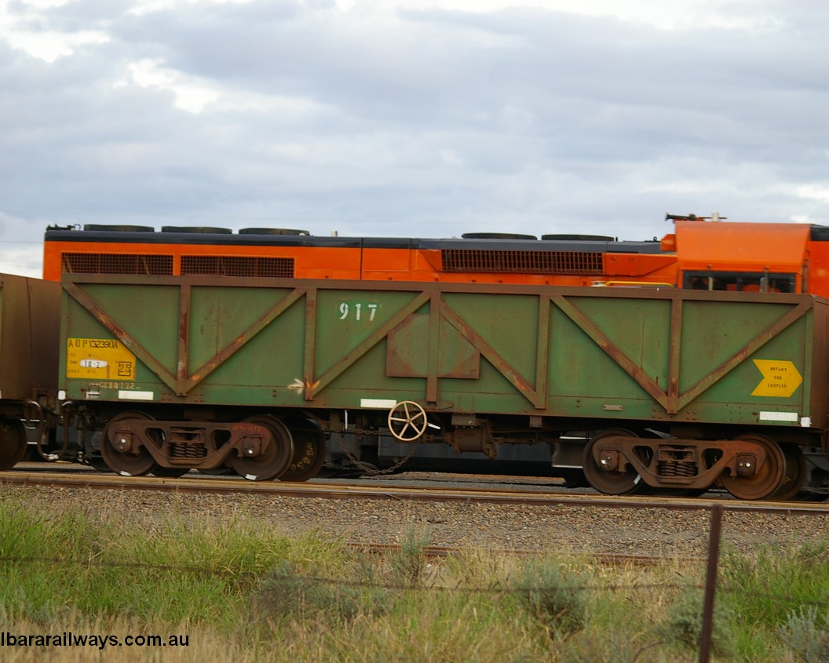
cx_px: 463
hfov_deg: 12.2
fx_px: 3891
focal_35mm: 159
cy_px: 330
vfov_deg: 9.7
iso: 200
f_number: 4.5
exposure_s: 1/180
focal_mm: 93
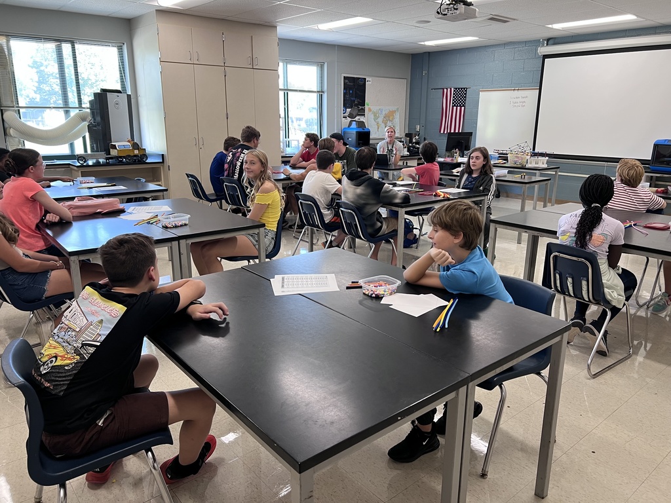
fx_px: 504
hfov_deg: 67.3
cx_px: 336
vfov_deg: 53.1
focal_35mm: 26
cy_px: 252
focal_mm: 5.7
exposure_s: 1/60
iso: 80
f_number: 1.5
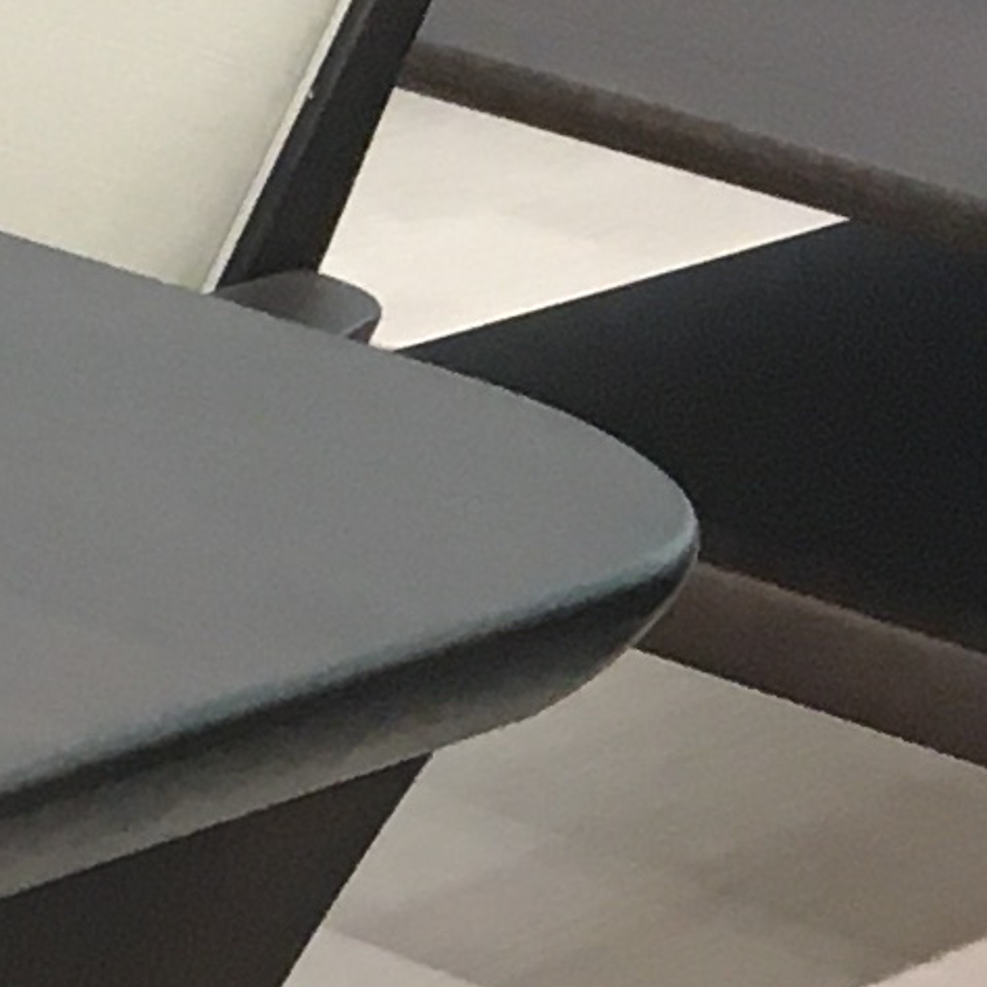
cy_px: 1797
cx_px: -3034
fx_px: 7032
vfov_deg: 7.8
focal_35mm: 218
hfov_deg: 6.4
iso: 50
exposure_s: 1/30
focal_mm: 4.15
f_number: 2.2
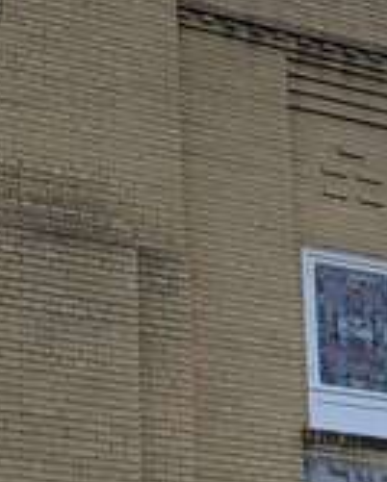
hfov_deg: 11.5
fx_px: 1872
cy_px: 517
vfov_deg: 14.4
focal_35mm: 131
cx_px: 485
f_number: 1.8
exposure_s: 1/528
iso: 20
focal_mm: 3.99
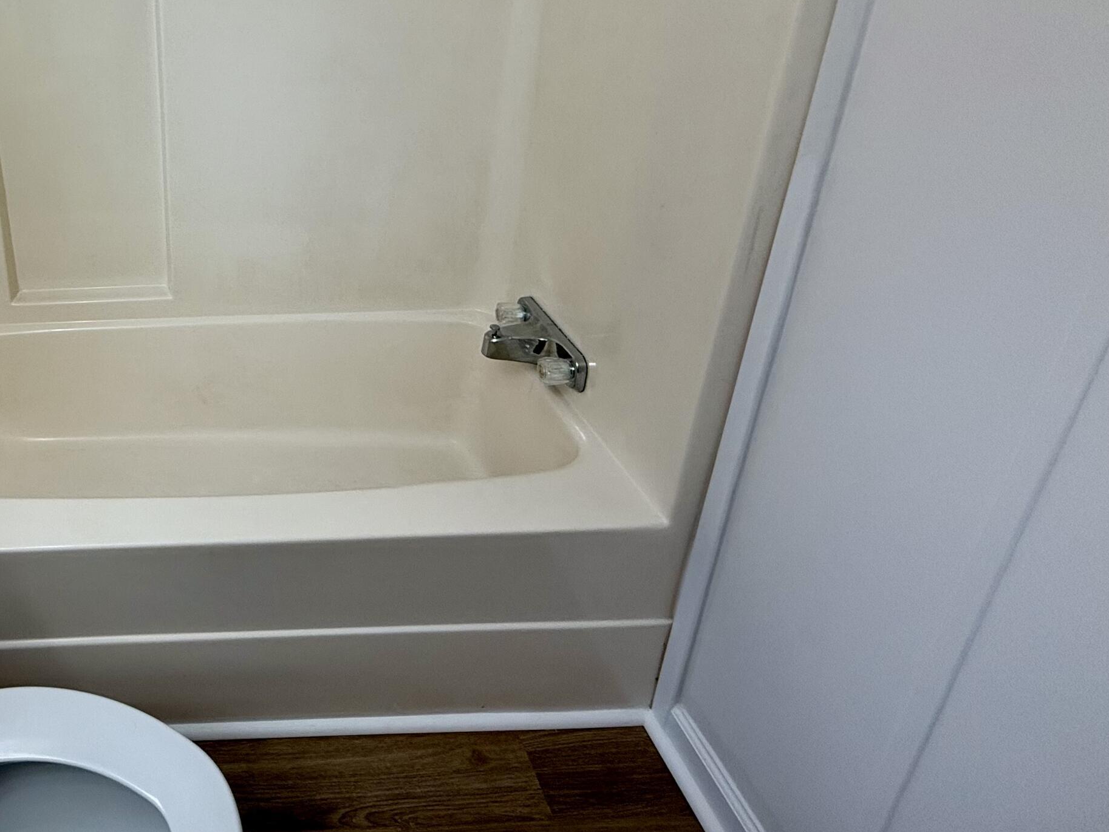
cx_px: 201
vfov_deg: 55.6
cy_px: 191
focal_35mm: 23
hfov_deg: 66.2
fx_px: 737
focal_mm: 2.22
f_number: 2.2
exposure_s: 1/120
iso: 125
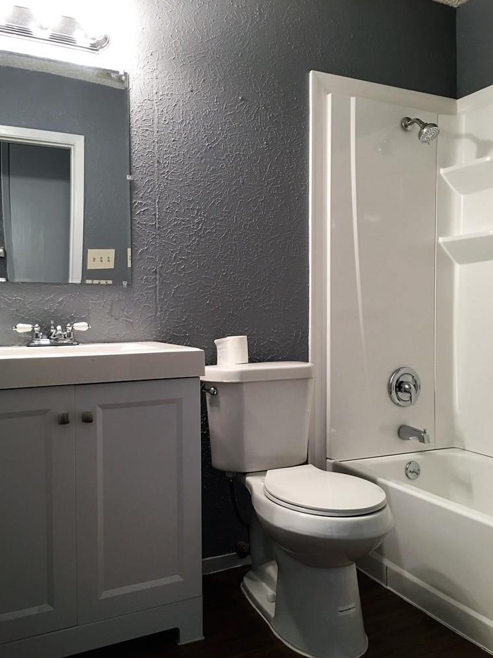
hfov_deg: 46.8
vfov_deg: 60.0
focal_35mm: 30
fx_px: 570
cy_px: 334
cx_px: 243
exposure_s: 1/15
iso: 50
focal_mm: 4.15
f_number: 2.2
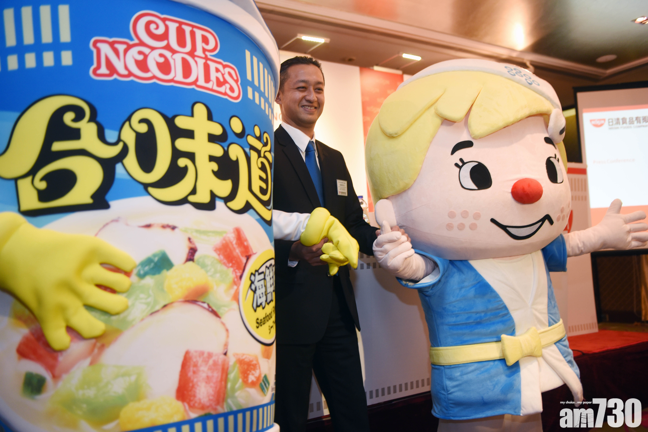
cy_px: 216
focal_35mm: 32
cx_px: 324
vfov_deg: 41.1
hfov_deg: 58.7
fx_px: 576
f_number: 2.8
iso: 1000
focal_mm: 32
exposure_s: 1/100
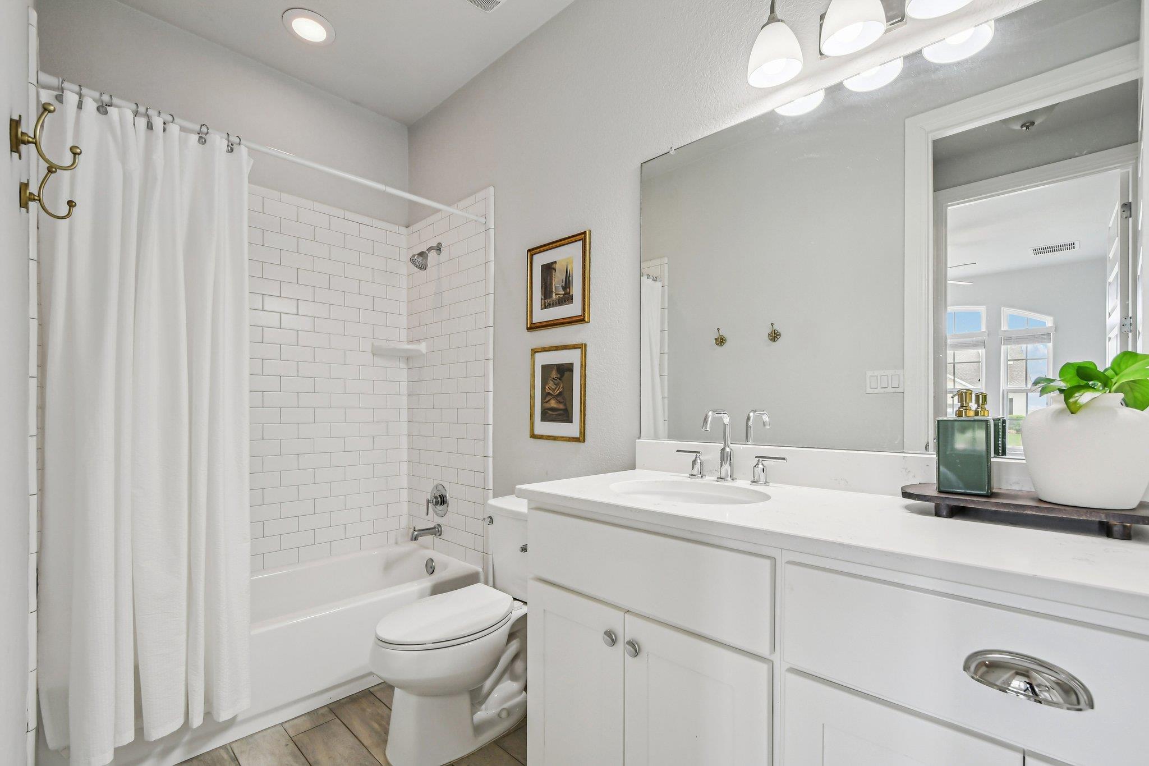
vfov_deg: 77.3
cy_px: 383
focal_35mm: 15
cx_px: 574
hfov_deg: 100.4
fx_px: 479
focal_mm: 10
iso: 400
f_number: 8
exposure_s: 1/40
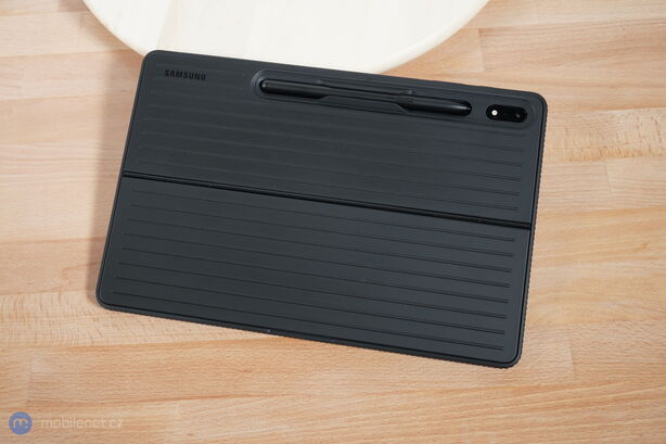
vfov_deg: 30.5
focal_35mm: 44
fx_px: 814
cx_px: 333
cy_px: 222
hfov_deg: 44.5
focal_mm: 44
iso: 2000
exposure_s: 1/160
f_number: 7.1
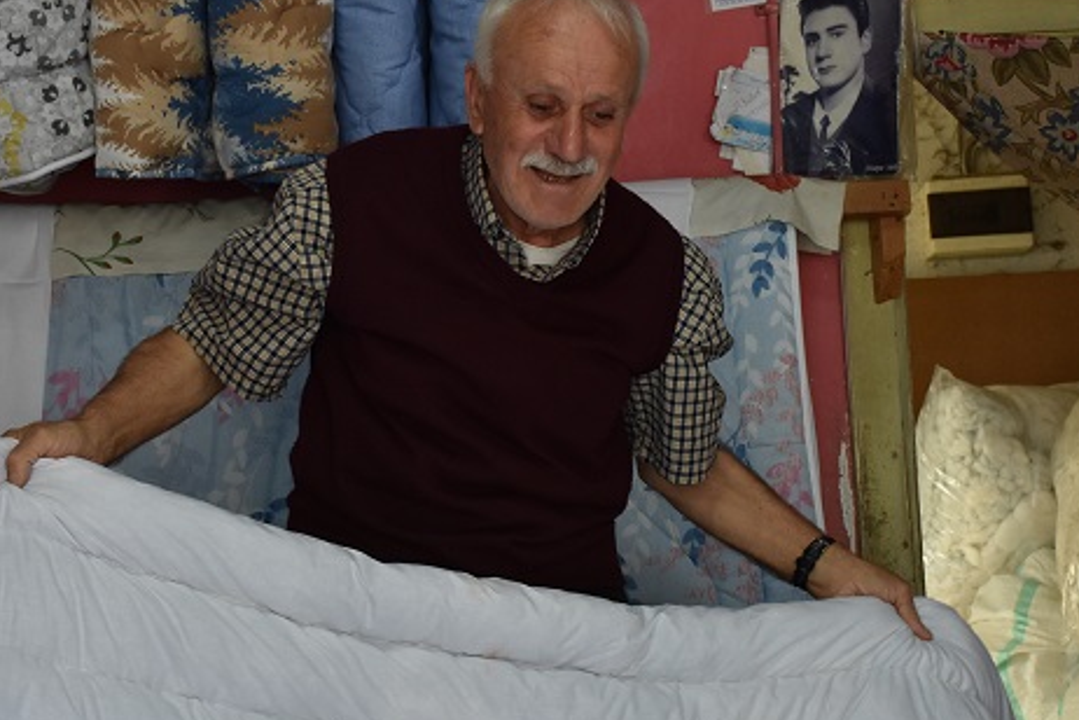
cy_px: 397
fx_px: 2338
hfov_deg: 26.0
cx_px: 582
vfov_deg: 17.5
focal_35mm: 78
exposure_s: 1/160
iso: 800
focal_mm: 40
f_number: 6.3
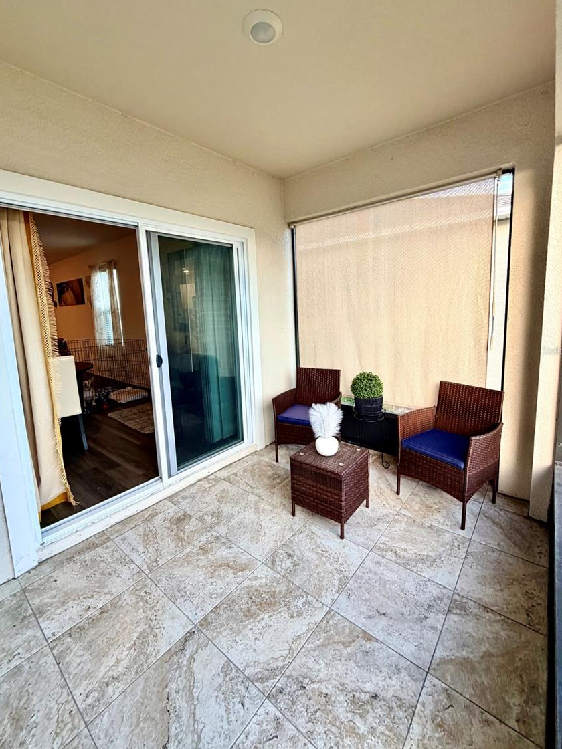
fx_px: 325
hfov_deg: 81.7
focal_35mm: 15
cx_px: 288
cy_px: 350
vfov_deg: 98.0
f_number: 2.2
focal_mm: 2.22
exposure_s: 1/120
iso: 125
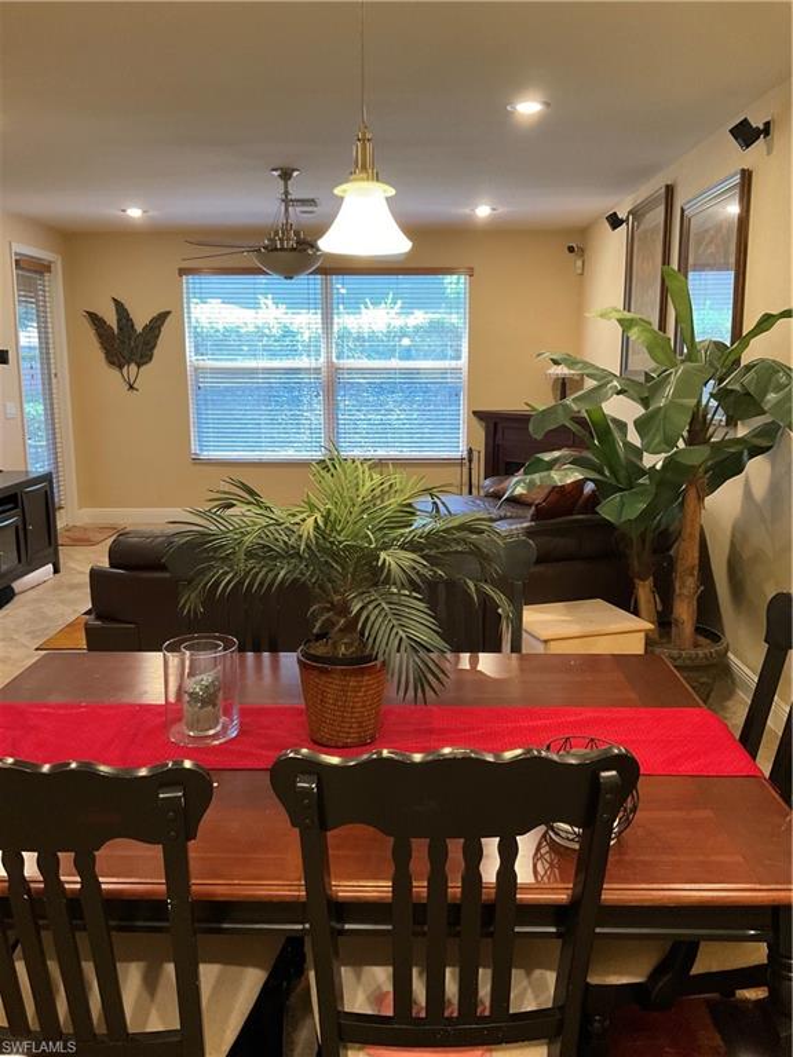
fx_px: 886
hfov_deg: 48.2
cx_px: 396
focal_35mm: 29
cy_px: 528
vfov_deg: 61.7
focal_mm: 3
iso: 200
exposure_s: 1/40
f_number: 1.8
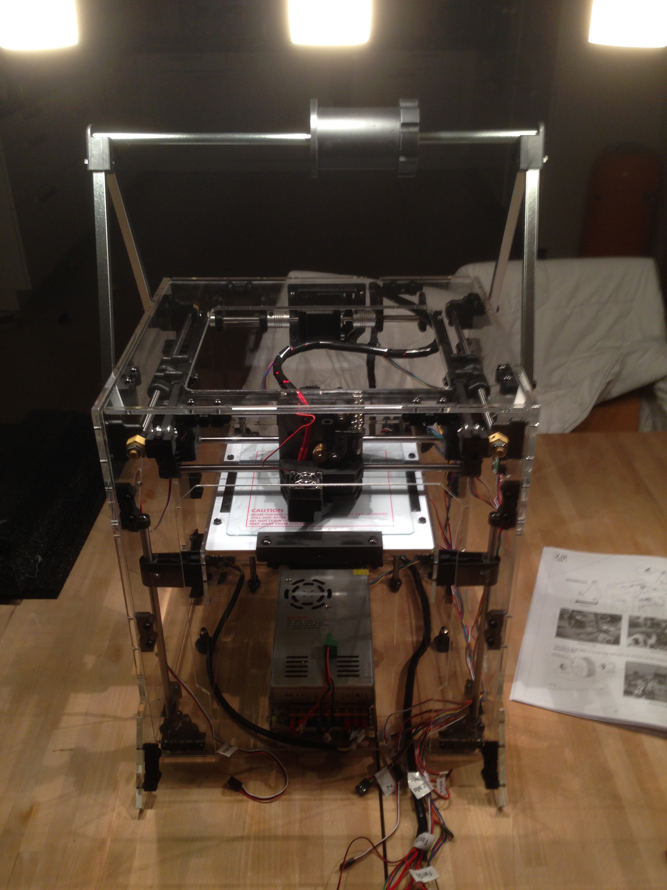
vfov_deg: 55.4
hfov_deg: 42.9
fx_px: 848
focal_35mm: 33
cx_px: 334
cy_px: 445
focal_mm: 4.12
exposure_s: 1/20
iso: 64
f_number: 2.4
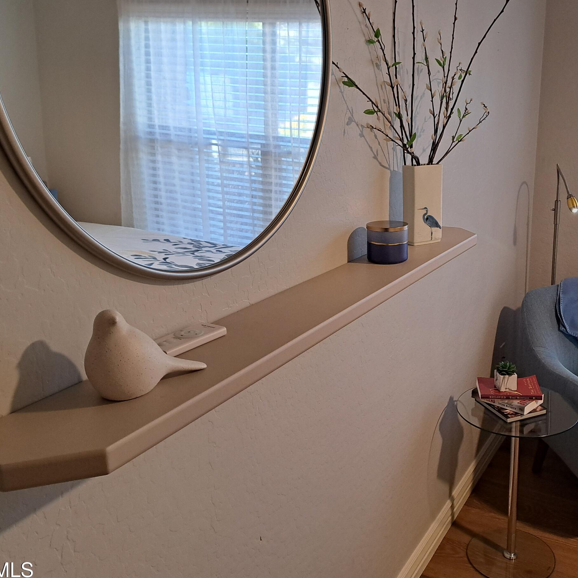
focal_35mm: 35
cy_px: 245
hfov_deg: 46.4
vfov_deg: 47.1
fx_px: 661
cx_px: 390
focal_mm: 5.23
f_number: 1.8
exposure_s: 1/60
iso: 125
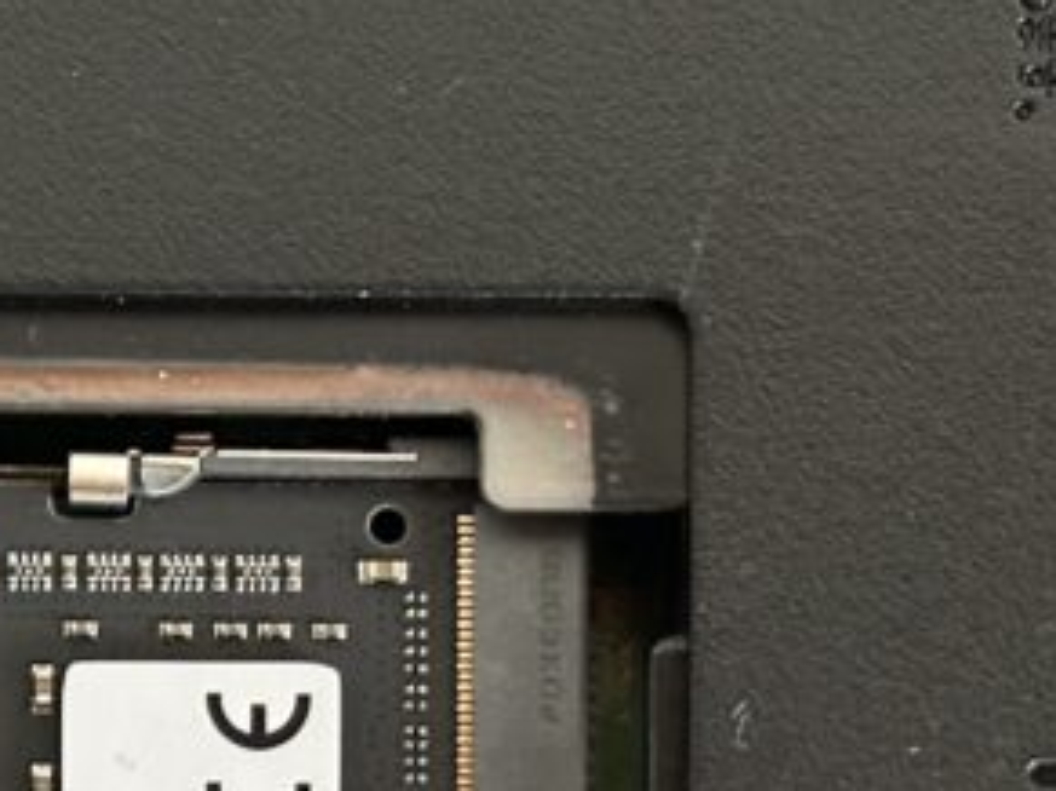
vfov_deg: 8.6
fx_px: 5153
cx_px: 15
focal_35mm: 169
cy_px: 1154
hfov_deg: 11.6
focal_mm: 6.86
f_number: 1.78
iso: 640
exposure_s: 1/20
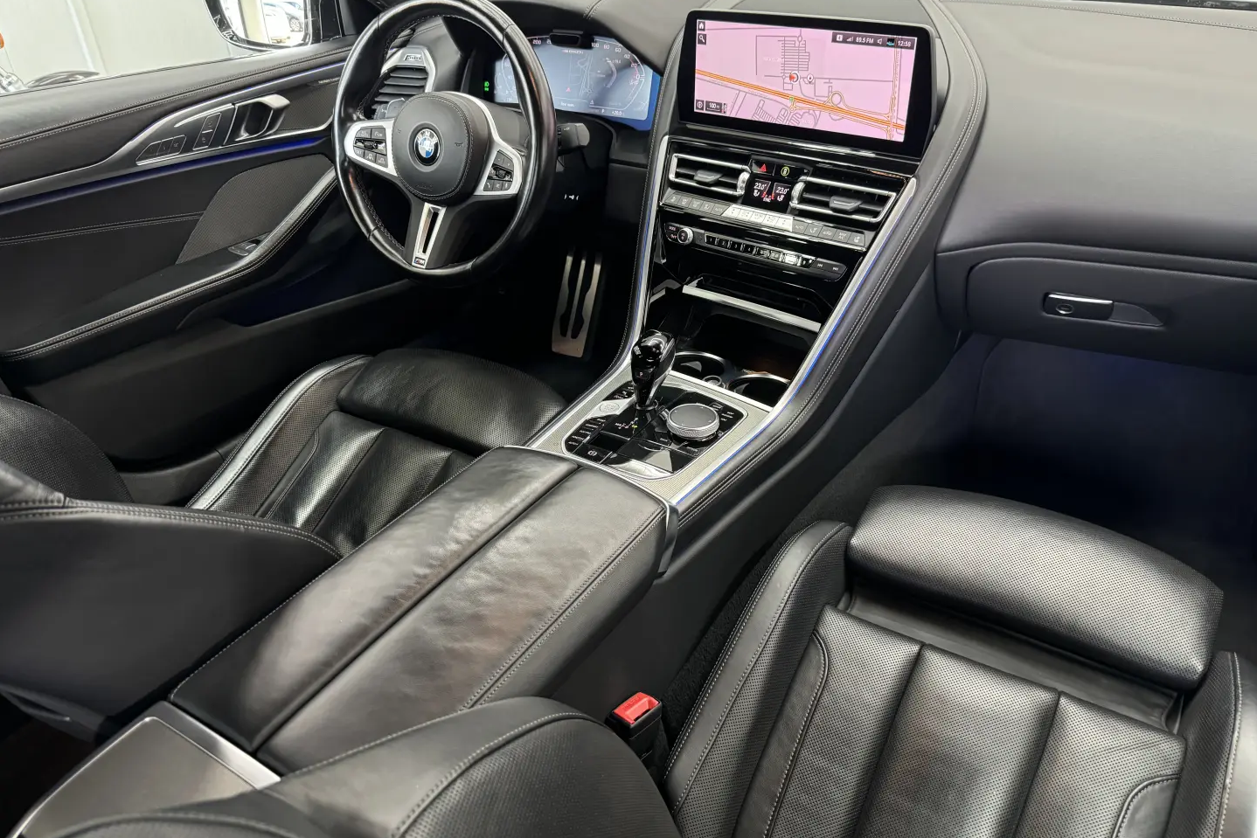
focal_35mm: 25
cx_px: 628
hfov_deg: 71.5
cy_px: 390
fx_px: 873
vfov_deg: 51.3
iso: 500
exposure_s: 1/50
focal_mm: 6.76
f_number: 1.78
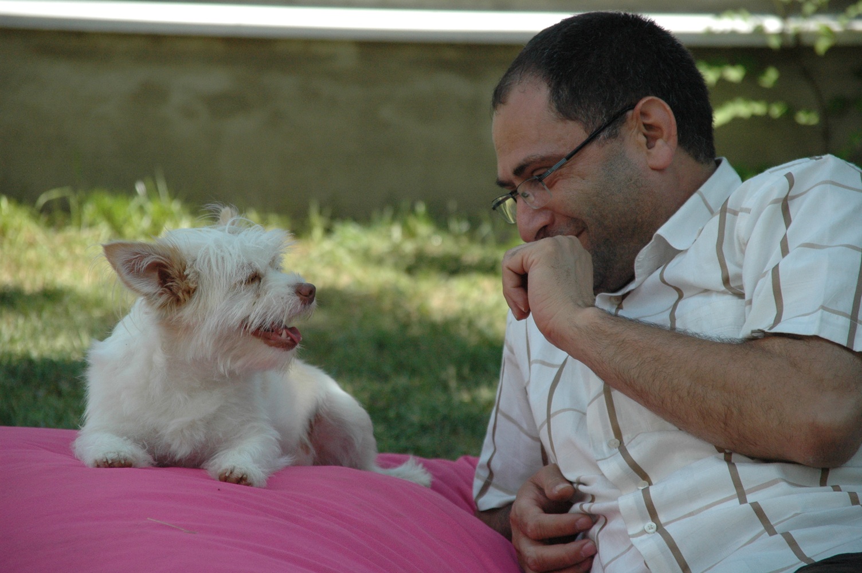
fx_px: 4486
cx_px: 431
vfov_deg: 7.3
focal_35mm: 188
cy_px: 286
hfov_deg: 11.0
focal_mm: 125
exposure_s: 1/1000
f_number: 5.6
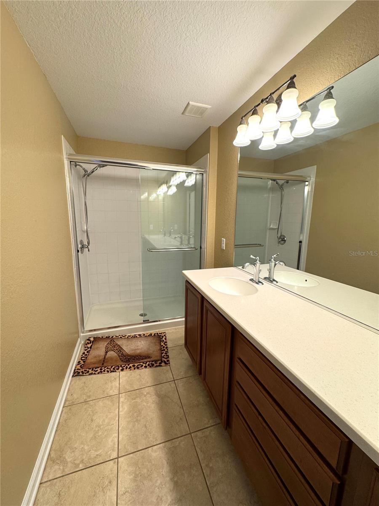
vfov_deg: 102.1
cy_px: 253
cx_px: 190
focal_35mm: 14
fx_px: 204
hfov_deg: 85.7
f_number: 2.2
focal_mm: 2.22
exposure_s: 1/120
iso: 160
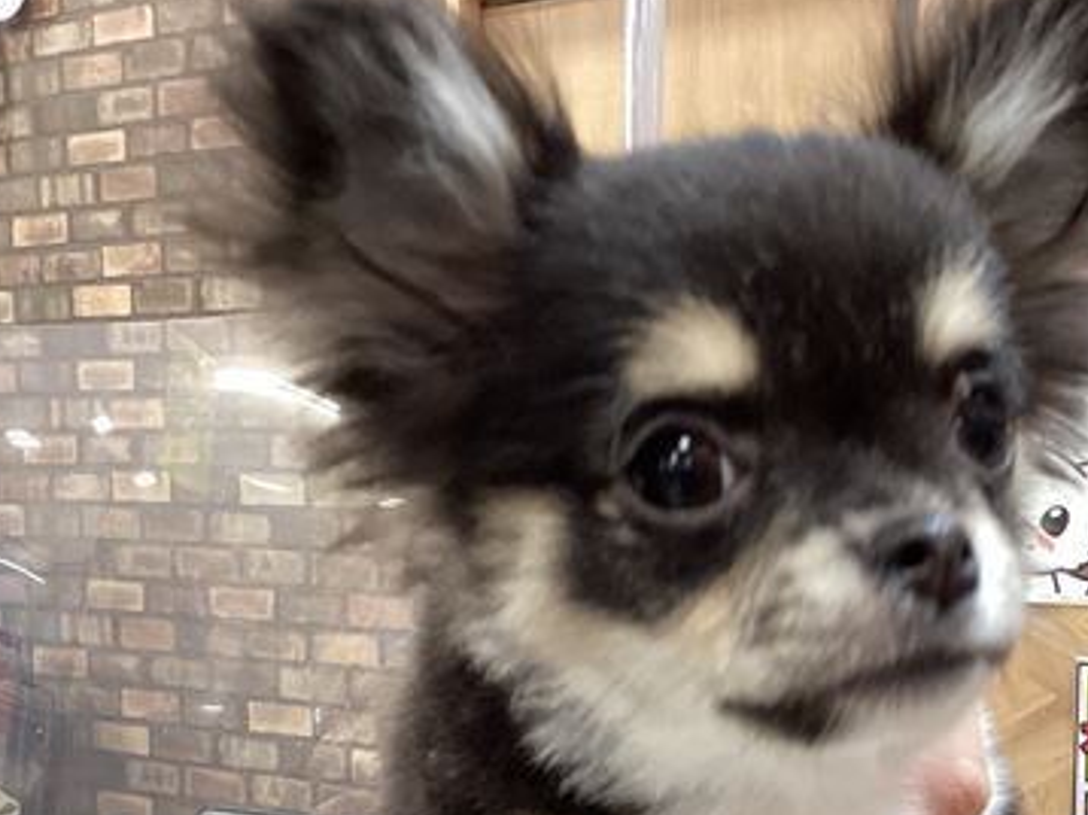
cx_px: 717
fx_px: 1633
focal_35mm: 52
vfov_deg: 27.4
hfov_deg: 36.5
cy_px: 663
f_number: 2.4
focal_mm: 3.3
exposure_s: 1/50
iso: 125
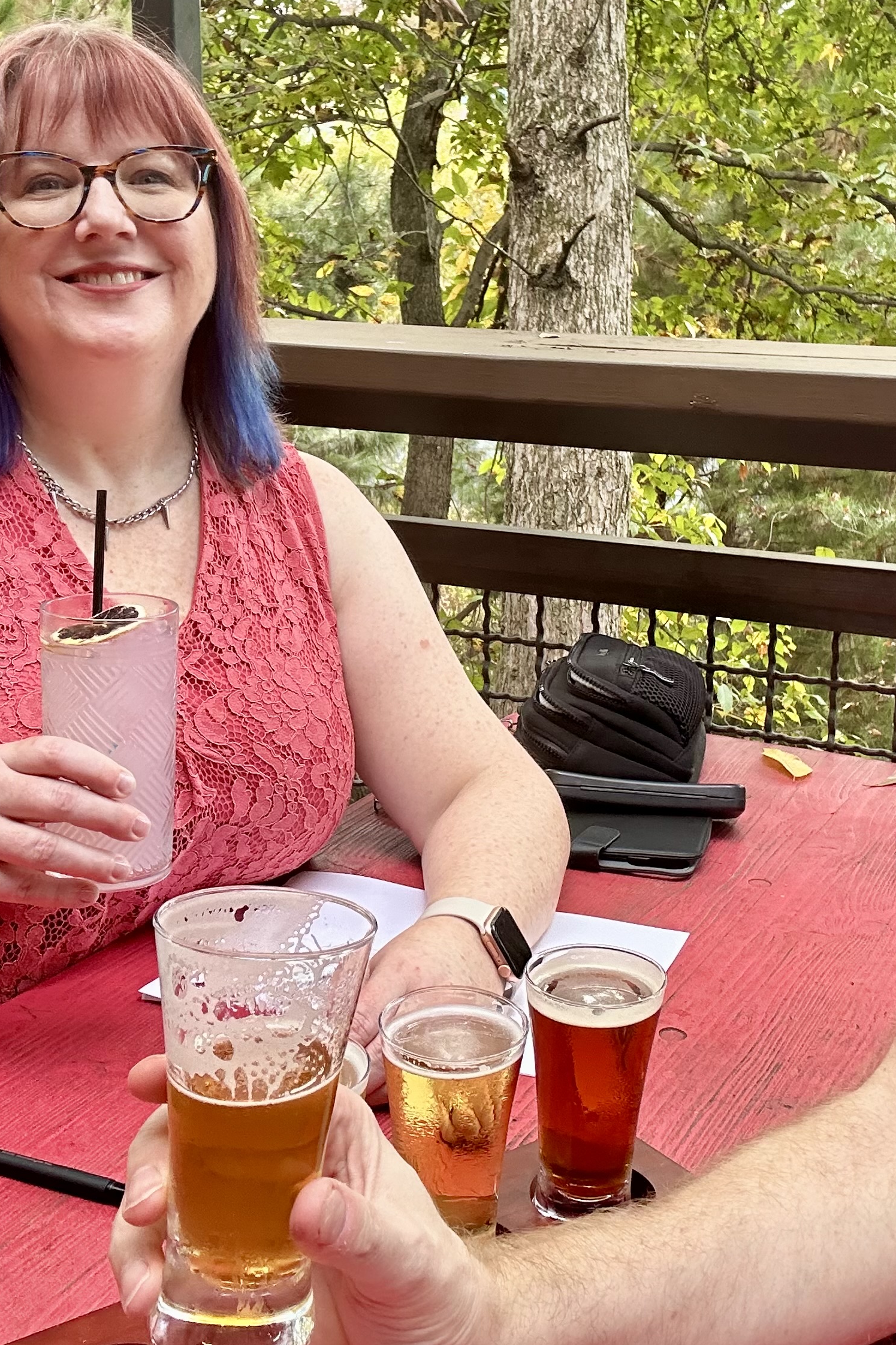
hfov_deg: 31.2
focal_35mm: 43
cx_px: 433
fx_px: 1605
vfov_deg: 45.1
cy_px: 516
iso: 64
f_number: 1.9
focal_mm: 2.69
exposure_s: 1/121
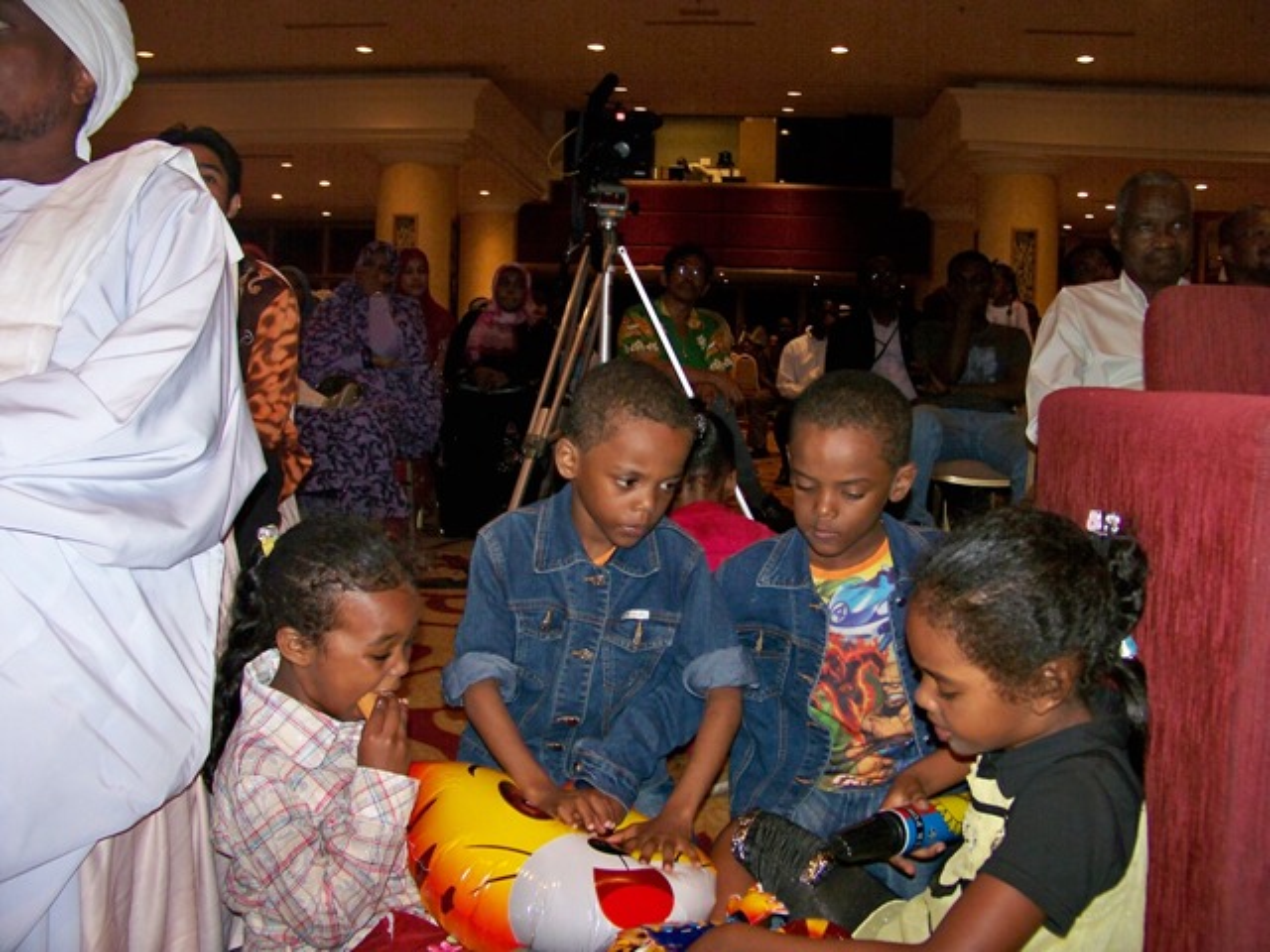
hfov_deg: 55.4
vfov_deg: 42.9
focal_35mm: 33
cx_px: 635
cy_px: 476
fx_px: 1211
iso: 200
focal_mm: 5.85
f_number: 2.8
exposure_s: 1/30
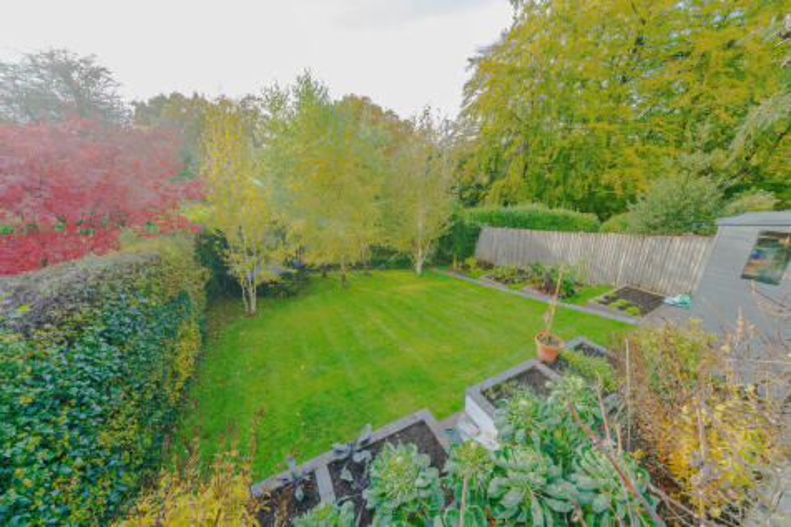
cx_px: 396
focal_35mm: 12
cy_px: 264
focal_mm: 12
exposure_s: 1/125
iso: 500
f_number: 8
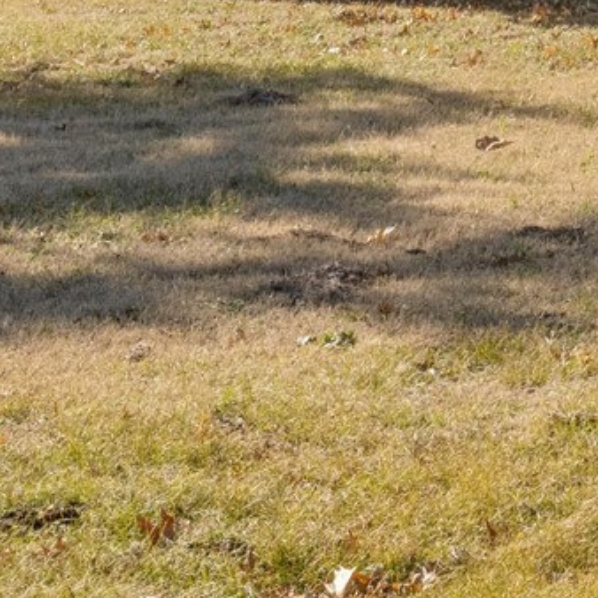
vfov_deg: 10.0
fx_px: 3303
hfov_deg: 9.4
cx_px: 1326
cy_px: -303
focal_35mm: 169
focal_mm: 33
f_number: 11
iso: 800
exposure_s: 1/640
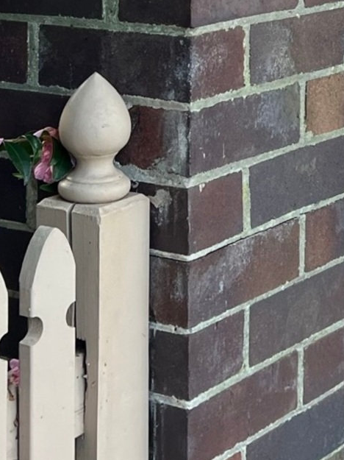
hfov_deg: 13.1
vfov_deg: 16.8
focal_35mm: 111
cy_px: -127
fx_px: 1472
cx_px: 364
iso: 50
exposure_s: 1/163
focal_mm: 5.7
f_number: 1.5
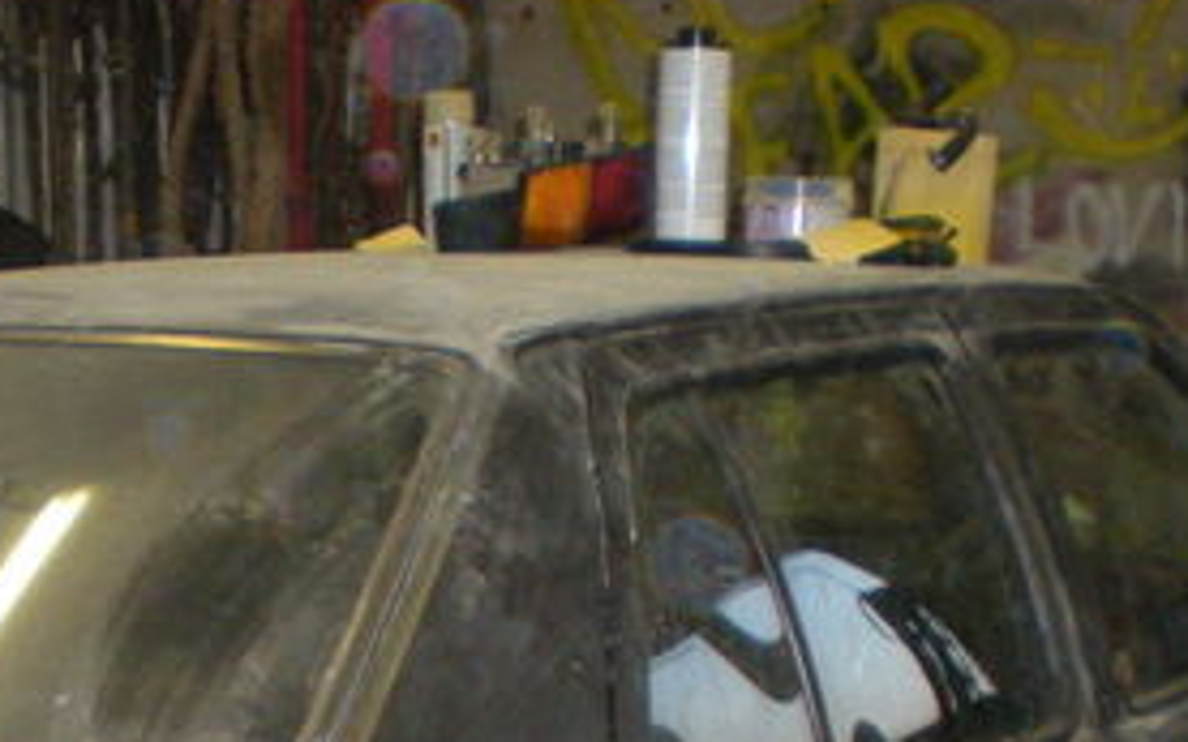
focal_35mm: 93
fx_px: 3010
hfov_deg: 22.0
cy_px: 999
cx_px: 210
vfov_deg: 13.5
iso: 330
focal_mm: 6.3
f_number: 3.1
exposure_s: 1/60
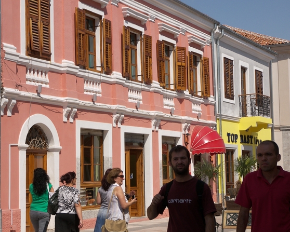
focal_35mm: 86
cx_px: 147
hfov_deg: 22.2
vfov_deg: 17.9
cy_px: 116
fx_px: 739
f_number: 4
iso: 50
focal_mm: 17.3
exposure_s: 1/1250
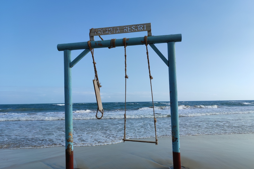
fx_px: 190
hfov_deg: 67.4
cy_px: 83
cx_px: 131
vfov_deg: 47.9
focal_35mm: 27
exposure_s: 1/670
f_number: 1.75
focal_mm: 5.96
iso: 50
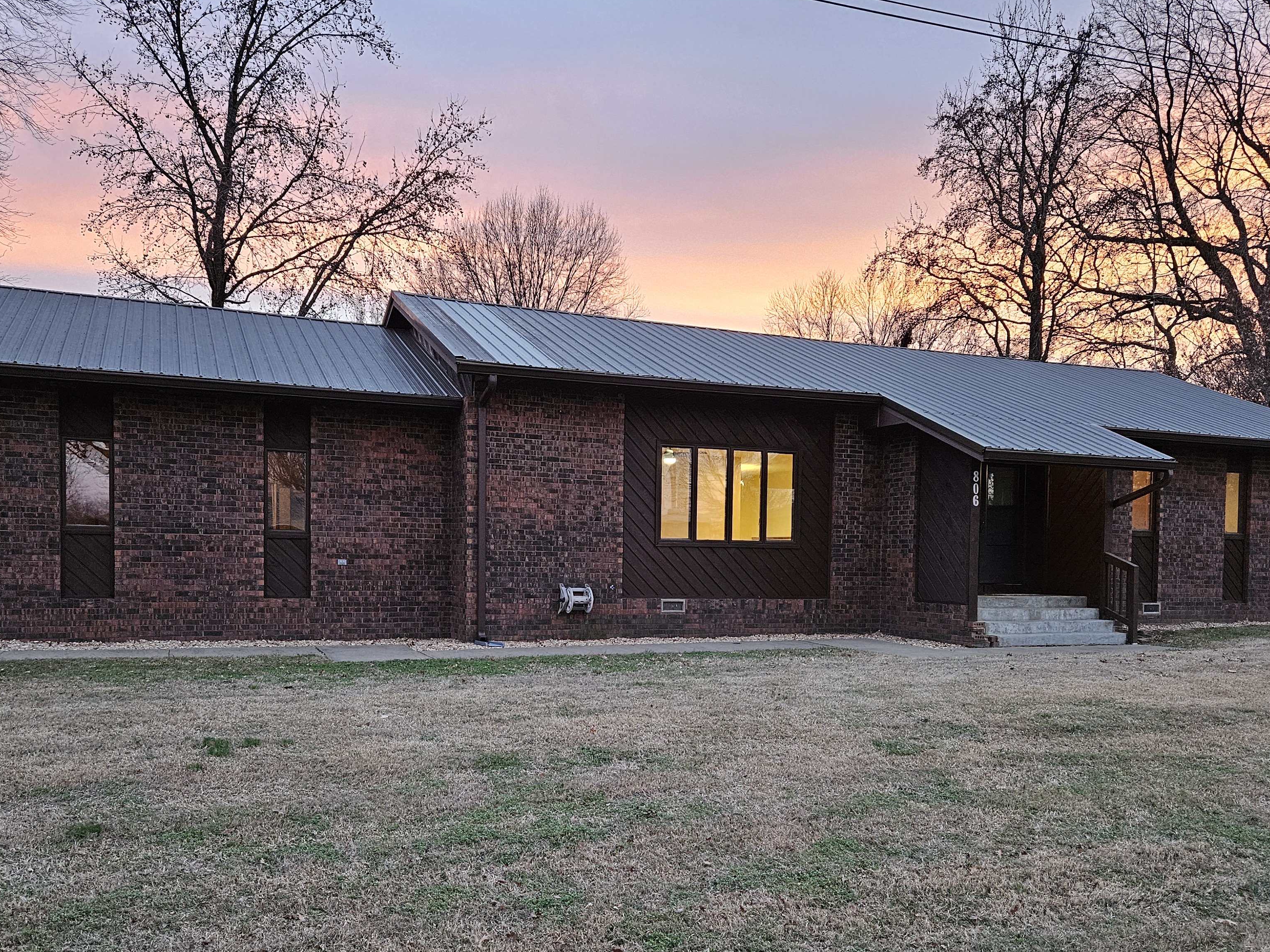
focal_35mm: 30
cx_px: 613
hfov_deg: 60.0
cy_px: 582
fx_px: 1101
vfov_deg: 46.5
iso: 640
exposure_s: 1/120
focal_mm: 5.4
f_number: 1.8
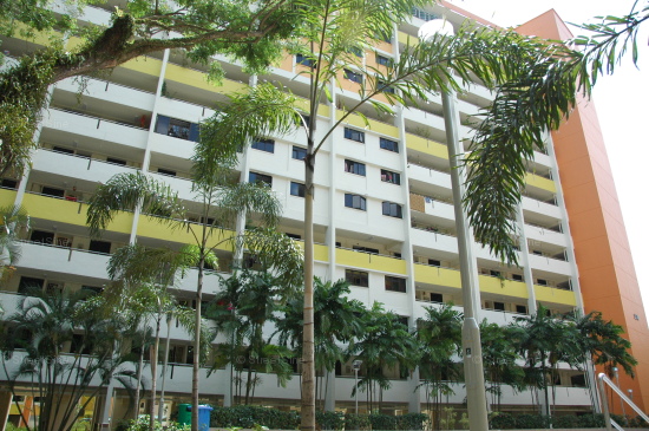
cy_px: 216
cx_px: 324
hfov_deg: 67.5
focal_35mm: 27
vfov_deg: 47.8
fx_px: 486
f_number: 4
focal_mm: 18
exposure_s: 1/2000
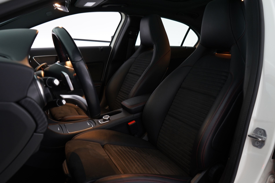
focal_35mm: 28
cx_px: 138
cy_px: 92
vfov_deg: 46.4
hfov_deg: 65.5
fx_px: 214
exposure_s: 1/10
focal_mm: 28
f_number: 5
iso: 800
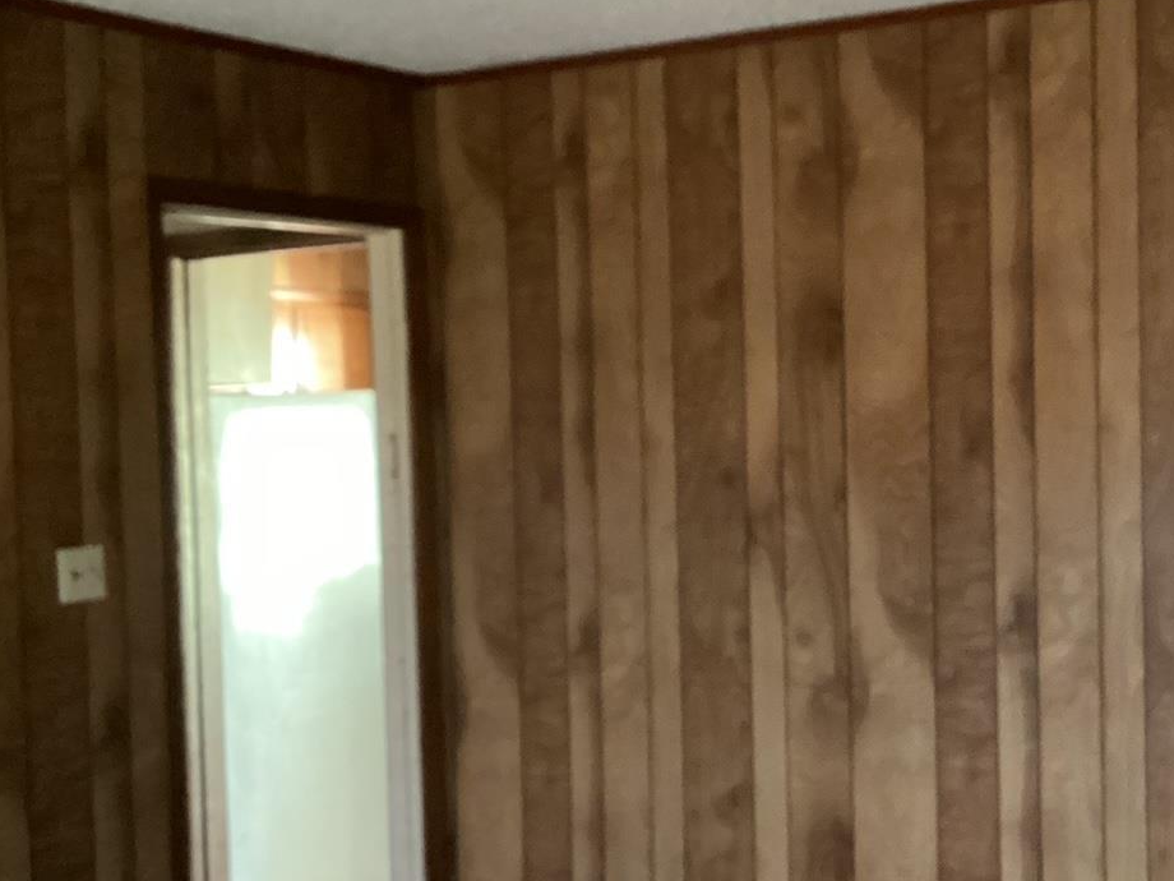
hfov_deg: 34.2
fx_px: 1865
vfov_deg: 26.5
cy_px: 488
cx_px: 874
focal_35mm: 55
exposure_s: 1/24
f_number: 2.4
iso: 800
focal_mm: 3.3
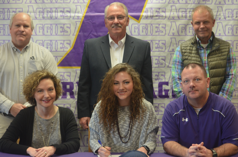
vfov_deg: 15.6
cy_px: 78
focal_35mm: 87
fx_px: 574
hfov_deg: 23.4
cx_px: 119
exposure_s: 1/30
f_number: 4.5
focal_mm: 58
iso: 1600
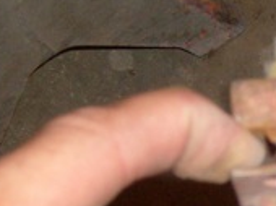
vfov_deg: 11.2
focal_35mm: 132
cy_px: 143
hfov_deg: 14.2
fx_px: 1051
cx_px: 391
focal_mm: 5.8
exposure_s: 1/45
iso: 100
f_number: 2.8
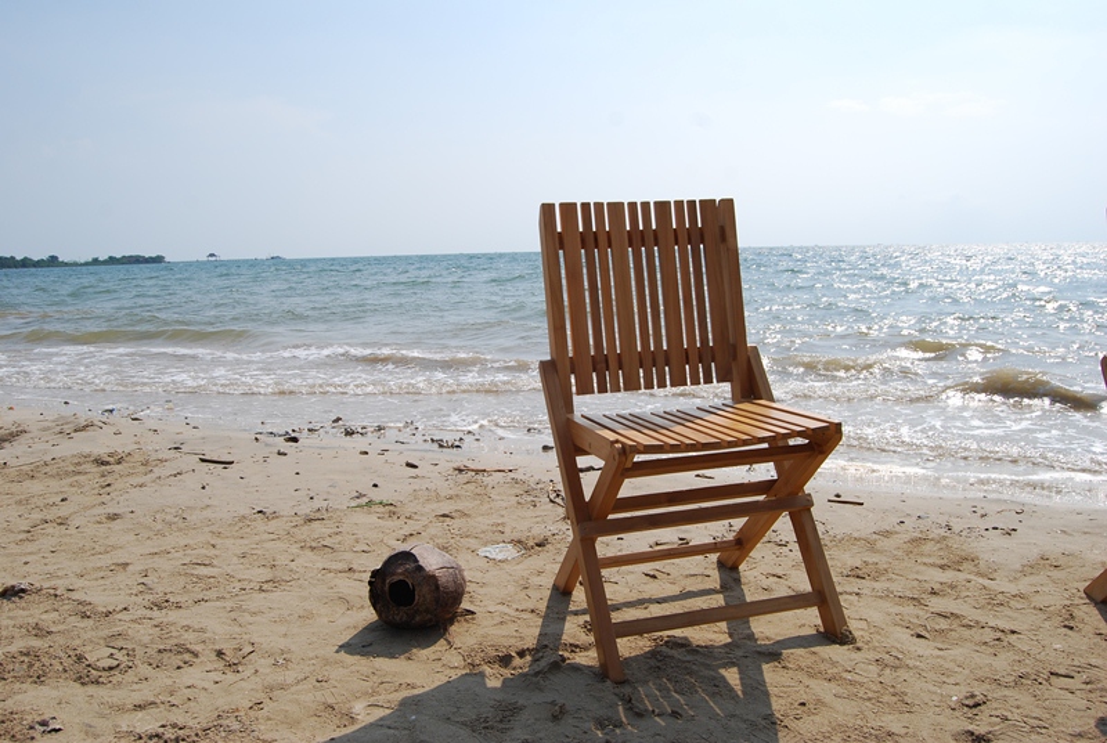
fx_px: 878
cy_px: 372
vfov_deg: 45.9
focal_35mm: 28
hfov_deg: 64.4
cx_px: 554
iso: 100
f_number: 9
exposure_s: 1/320
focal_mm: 19
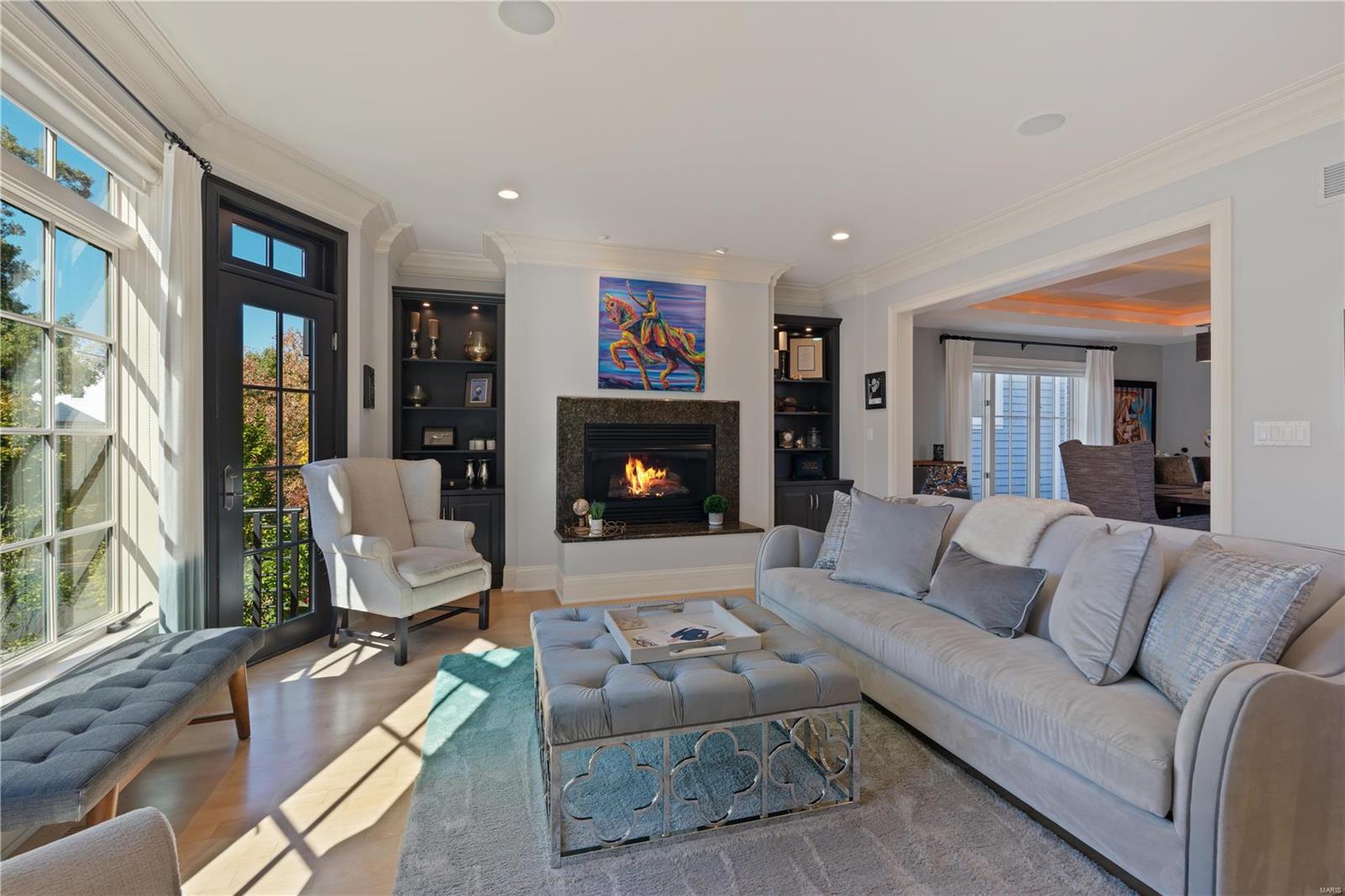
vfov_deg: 73.7
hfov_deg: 96.7
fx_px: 598
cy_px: 448
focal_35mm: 16
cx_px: 672
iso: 400
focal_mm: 16
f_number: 8
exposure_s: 1/10
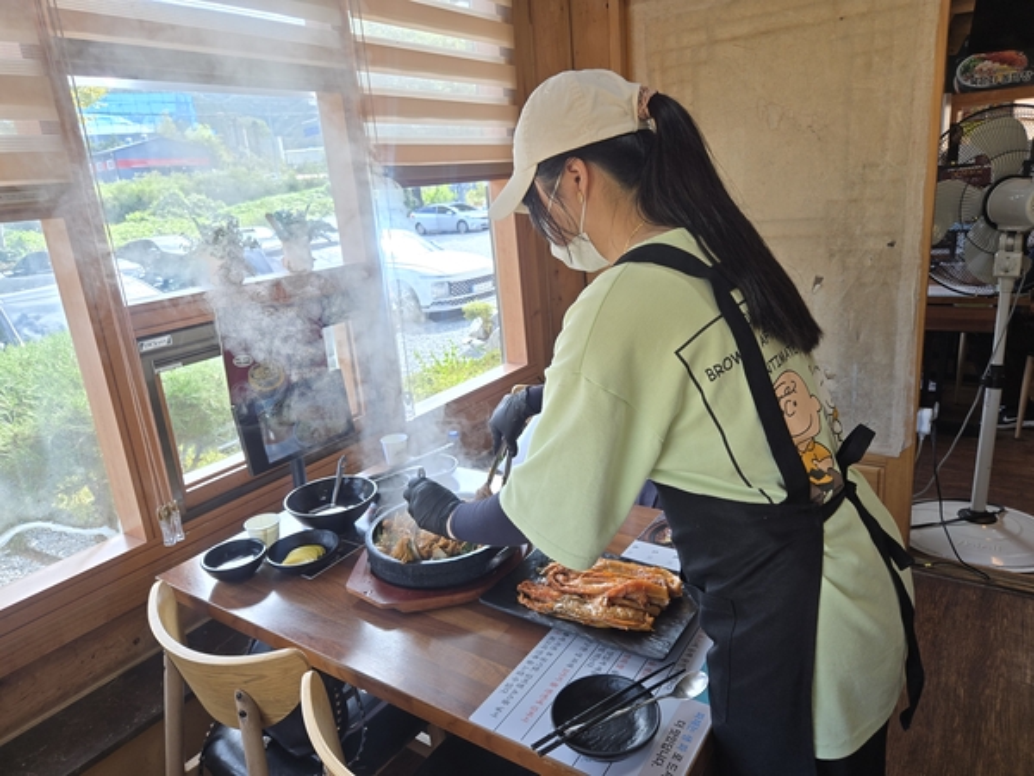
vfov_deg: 58.9
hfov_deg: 73.9
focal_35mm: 23
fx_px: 687
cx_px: 517
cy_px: 388
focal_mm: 5.4
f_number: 1.8
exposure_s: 1/120
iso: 32
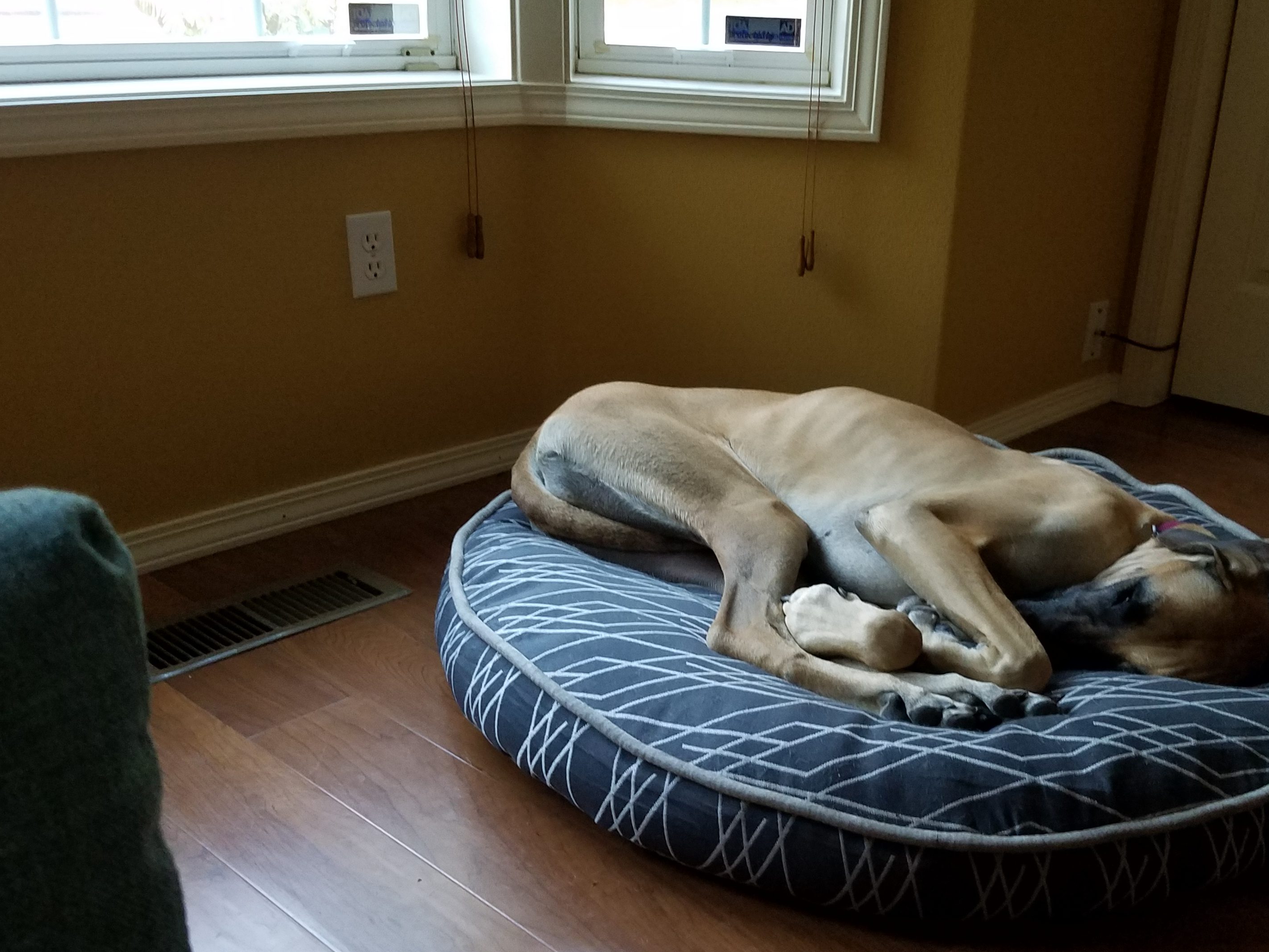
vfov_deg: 38.7
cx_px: 794
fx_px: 1356
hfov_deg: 49.6
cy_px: 488
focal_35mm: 37
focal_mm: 4.2
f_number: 1.7
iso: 200
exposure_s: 1/10
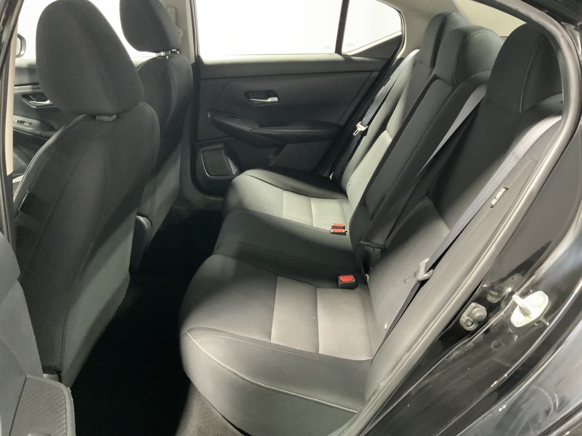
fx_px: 488
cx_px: 291
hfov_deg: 61.7
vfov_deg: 48.2
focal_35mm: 29
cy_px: 218
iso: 500
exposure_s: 1/30
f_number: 1.8
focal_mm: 3
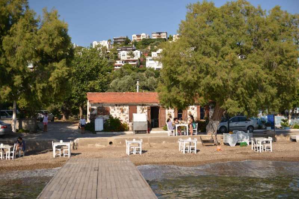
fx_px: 366
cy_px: 100
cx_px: 150
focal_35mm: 44
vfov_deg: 30.5
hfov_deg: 44.5
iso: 400
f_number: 2.8
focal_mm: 44
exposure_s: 1/3200
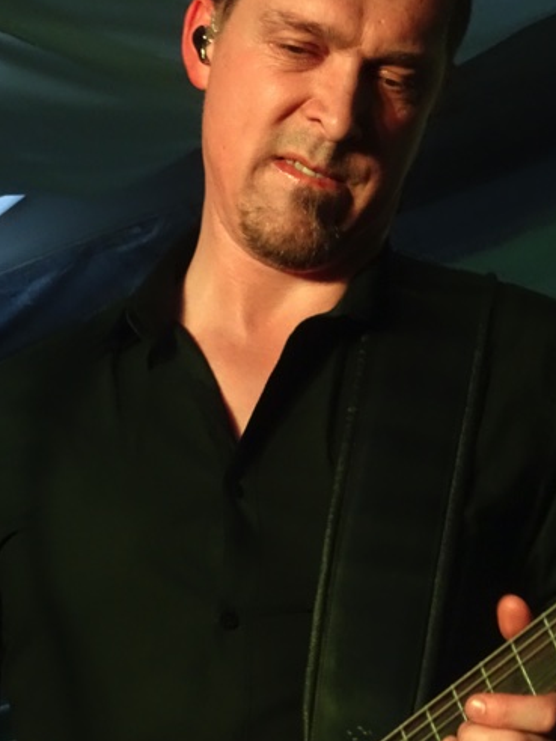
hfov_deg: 8.0
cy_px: 541
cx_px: 243
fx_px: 3962
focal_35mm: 185
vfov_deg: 10.7
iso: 800
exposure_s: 1/50
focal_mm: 17.97
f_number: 5
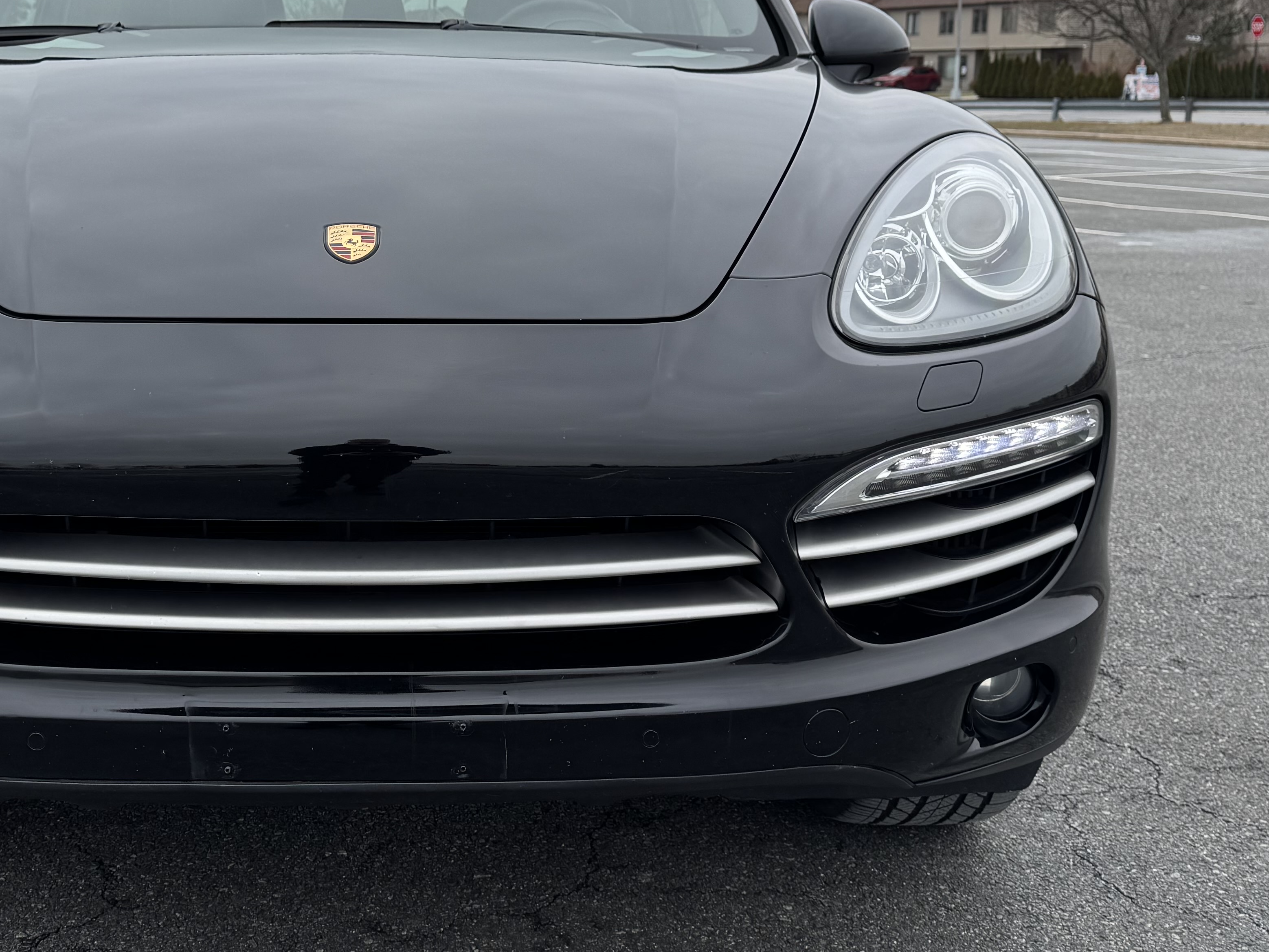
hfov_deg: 42.3
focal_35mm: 44
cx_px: 407
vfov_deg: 32.8
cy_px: 378
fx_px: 1613
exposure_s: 1/1637
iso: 80
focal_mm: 6.76
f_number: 1.78
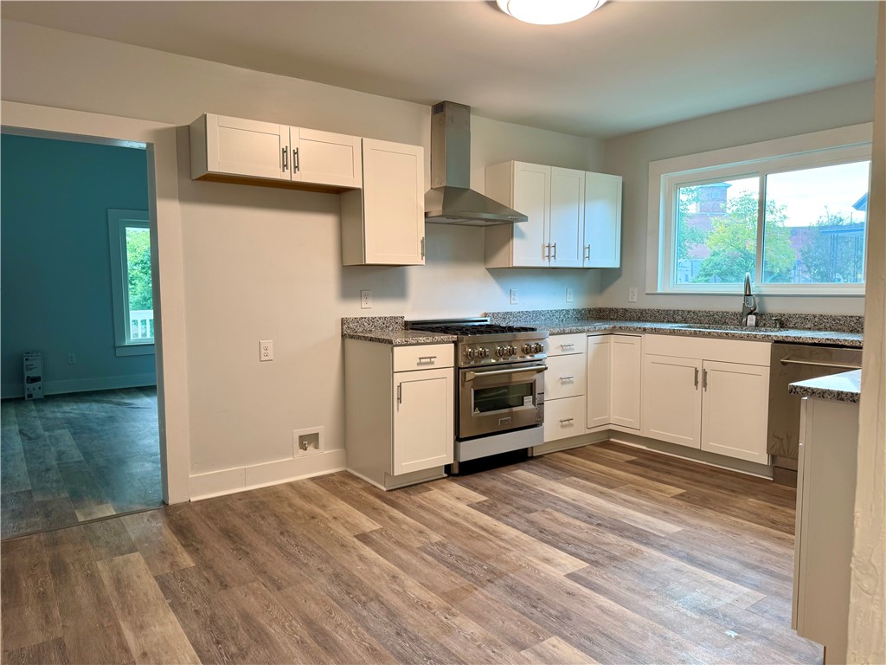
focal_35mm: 24
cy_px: 332
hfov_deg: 71.6
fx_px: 614
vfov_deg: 56.8
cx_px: 443
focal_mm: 6.76
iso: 125
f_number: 1.78
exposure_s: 1/60
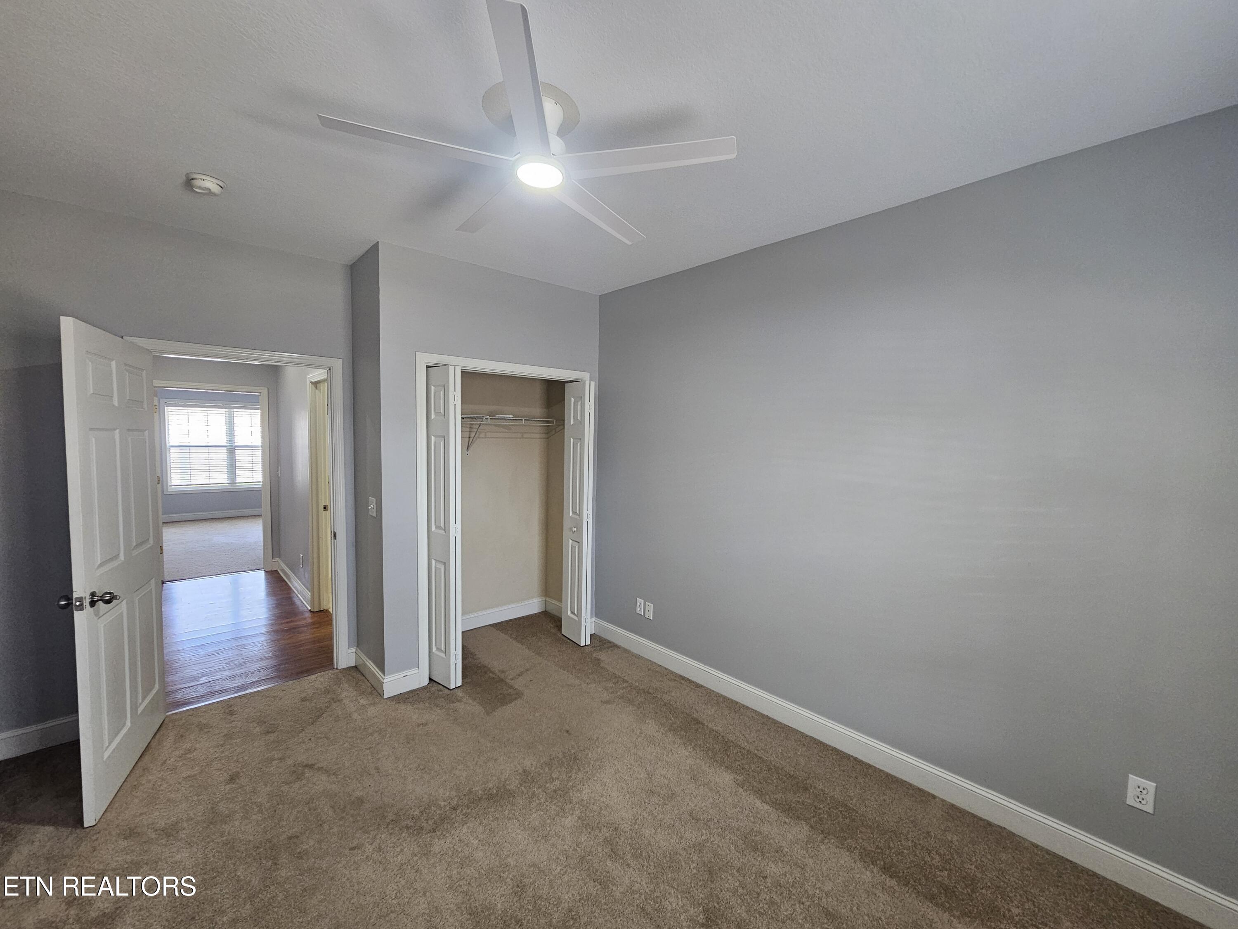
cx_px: 619
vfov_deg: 89.9
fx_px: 465
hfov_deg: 106.2
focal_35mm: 13
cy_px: 464
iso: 250
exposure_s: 1/60
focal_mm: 2.2
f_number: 2.2
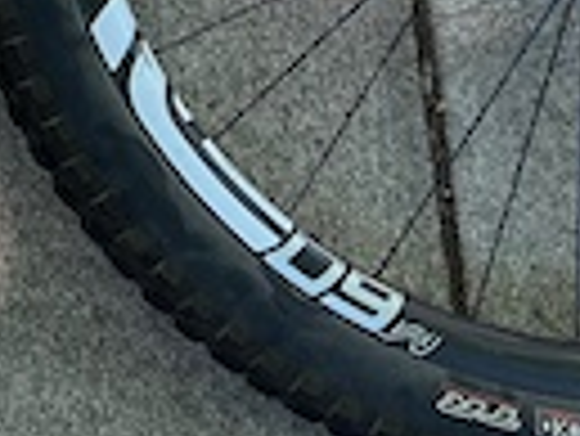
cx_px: -405
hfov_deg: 11.5
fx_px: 2700
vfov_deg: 8.6
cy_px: -499
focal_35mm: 161
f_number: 1.5
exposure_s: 1/214
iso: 50
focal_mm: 5.7
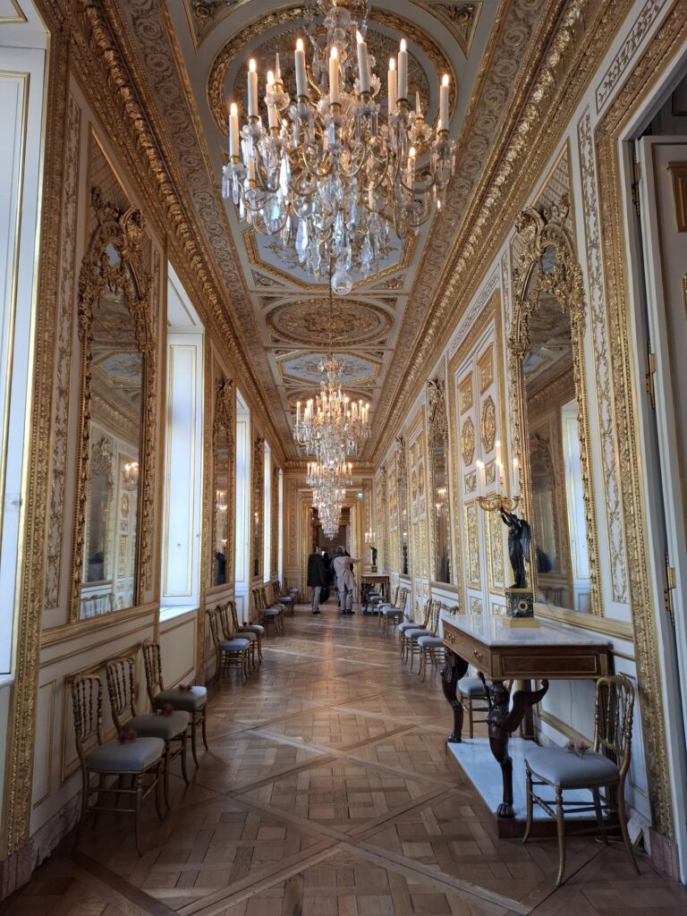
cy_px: 458
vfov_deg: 73.9
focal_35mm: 23
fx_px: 609
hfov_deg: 58.9
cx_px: 344
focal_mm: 5.54
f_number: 1.8
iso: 200
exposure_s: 1/100
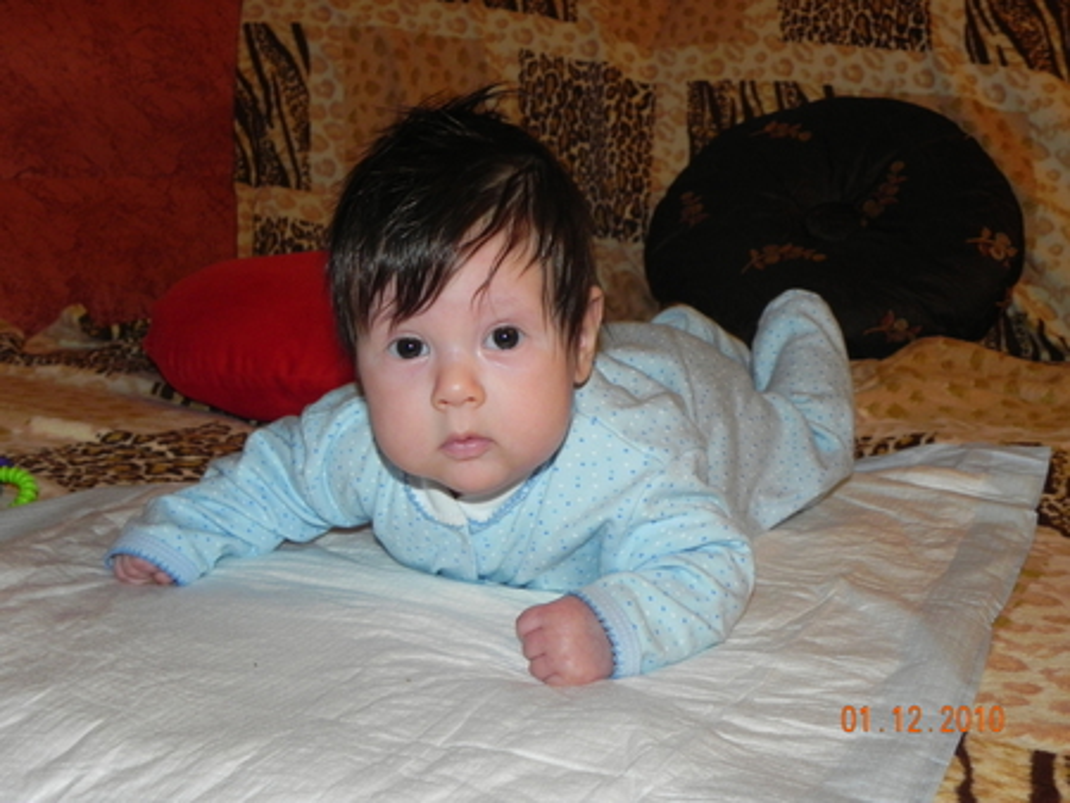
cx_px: 535
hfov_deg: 45.8
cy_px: 402
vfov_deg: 35.2
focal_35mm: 41
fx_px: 1268
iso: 200
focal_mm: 7.3
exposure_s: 1/30
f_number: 3.2
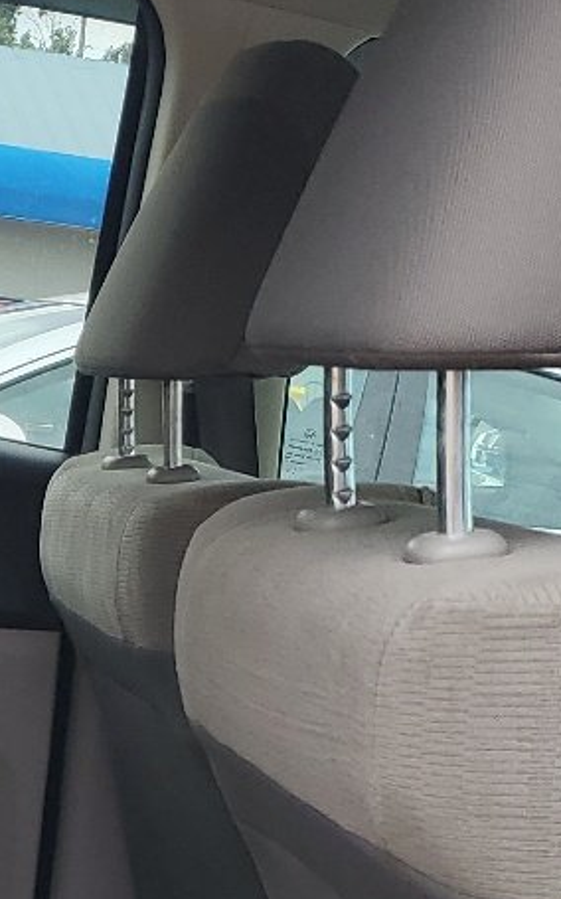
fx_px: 2375
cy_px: 869
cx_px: -205
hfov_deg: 12.9
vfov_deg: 20.8
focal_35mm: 97
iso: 50
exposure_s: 1/435
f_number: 1.5
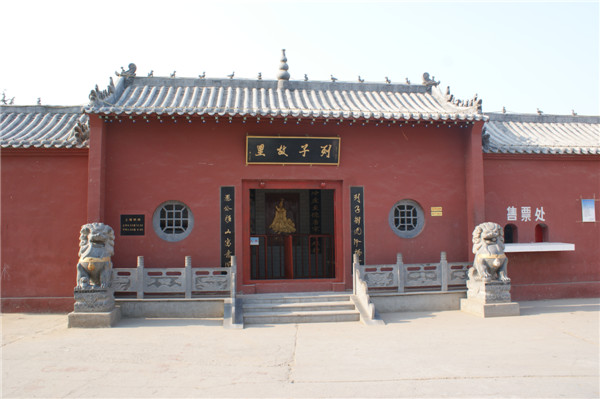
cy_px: 200
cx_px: 300
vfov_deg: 47.9
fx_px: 450
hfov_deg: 67.4
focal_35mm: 27
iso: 100
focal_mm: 18
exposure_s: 1/60
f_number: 7.1
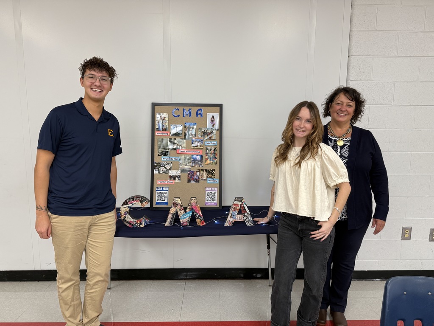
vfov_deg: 56.8
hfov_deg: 71.6
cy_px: 163
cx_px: 217
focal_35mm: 24
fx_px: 301
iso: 160
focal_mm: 6.76
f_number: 1.78
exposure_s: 1/120
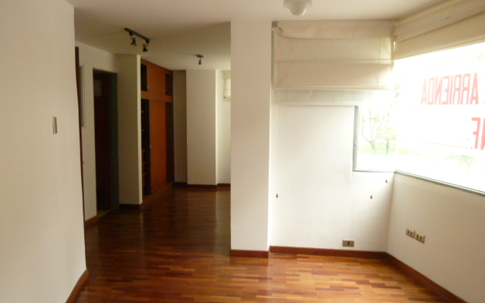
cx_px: 239
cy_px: 160
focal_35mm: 27
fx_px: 357
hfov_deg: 68.4
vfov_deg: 46.0
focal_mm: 4.5
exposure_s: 1/25
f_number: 3.3
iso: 400
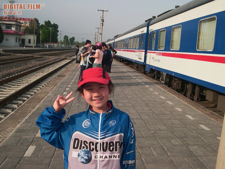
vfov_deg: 37.7
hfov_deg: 49.0
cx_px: 112
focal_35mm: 38
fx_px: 247
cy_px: 84
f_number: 7.6
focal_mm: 8
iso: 100
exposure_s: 1/113
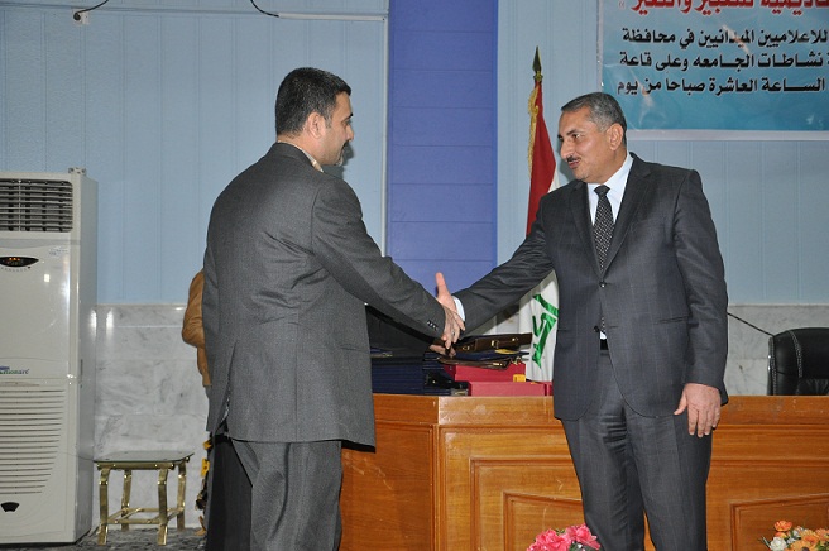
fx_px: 1035
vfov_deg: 29.8
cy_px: 276
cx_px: 414
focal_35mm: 45
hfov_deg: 43.6
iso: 800
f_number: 4.2
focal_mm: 30
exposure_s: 1/60
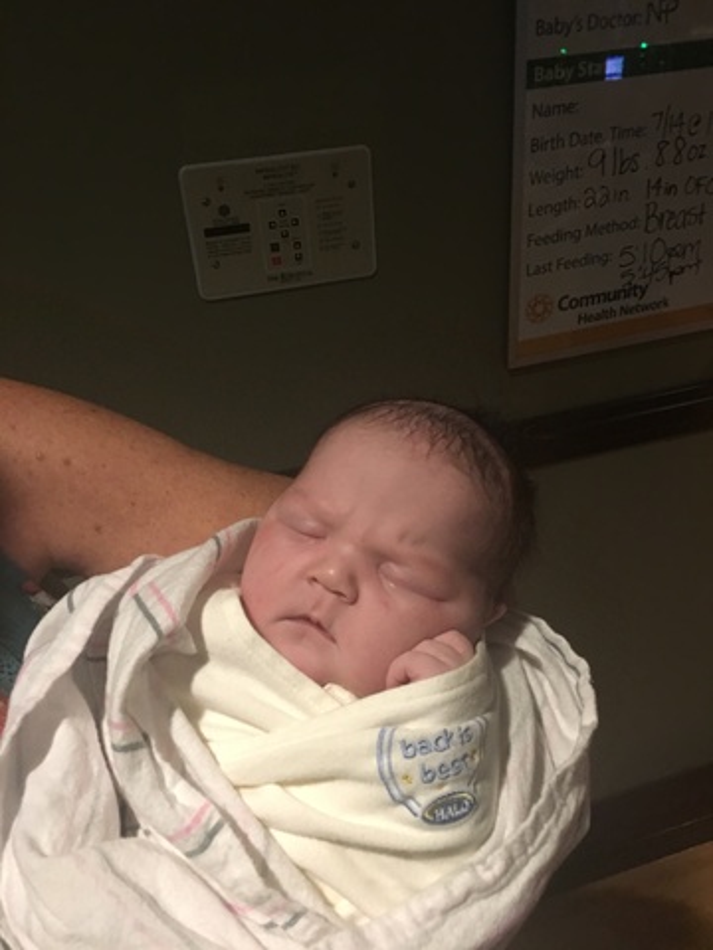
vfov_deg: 61.7
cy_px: 475
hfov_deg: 48.2
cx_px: 356
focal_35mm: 29
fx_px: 796
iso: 100
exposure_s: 1/4
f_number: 2.2
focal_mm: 4.15
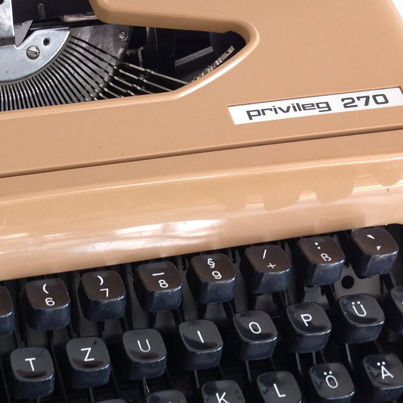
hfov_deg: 21.6
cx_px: 32
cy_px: 320
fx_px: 1027
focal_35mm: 78
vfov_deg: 21.9
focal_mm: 4.28
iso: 50
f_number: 2.4
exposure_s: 1/20
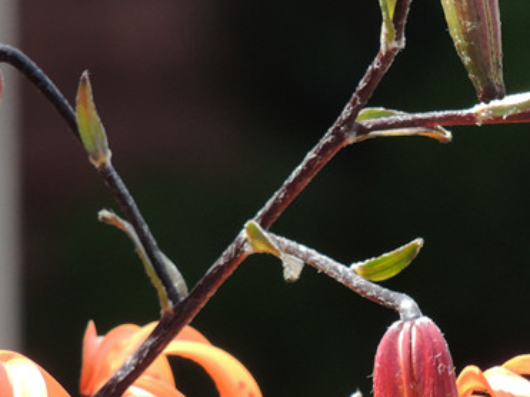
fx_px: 33030
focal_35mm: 2158
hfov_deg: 0.9
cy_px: 328
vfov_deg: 0.7
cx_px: 257
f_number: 5.9
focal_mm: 180
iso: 280
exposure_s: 1/500
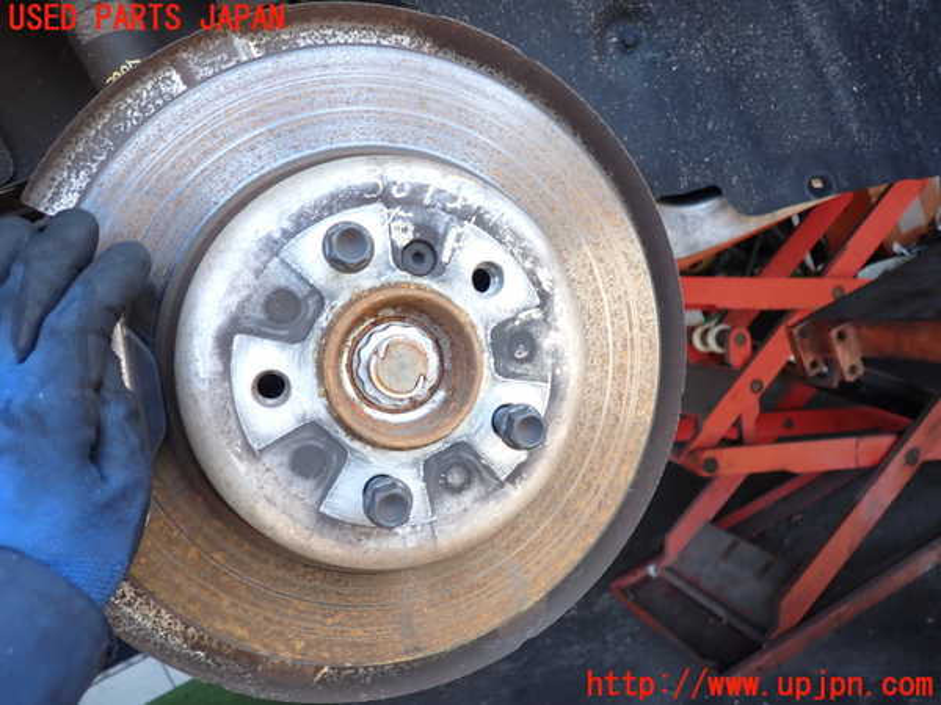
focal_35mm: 25
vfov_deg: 54.9
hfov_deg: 69.4
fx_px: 680
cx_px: 470
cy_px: 352
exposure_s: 1/125
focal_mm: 4.5
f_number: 2
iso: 100
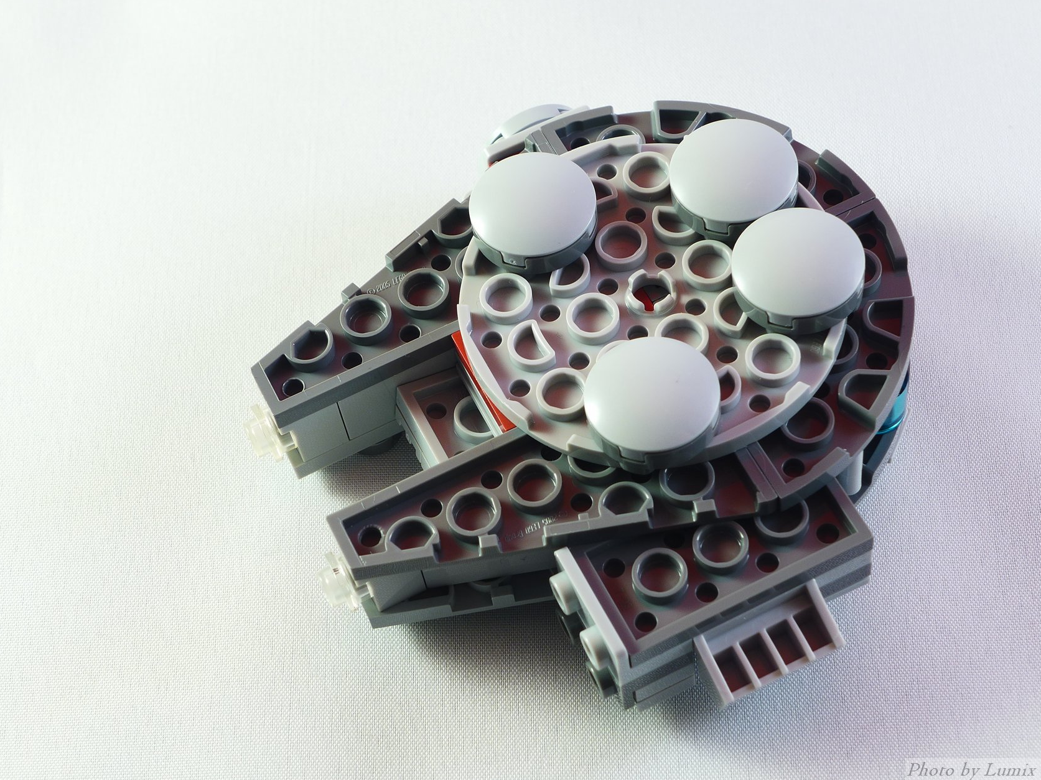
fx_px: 2285
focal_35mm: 76
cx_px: 531
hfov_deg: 25.7
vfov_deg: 19.4
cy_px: 390
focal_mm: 13.7
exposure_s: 1/2.5
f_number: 4
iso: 80
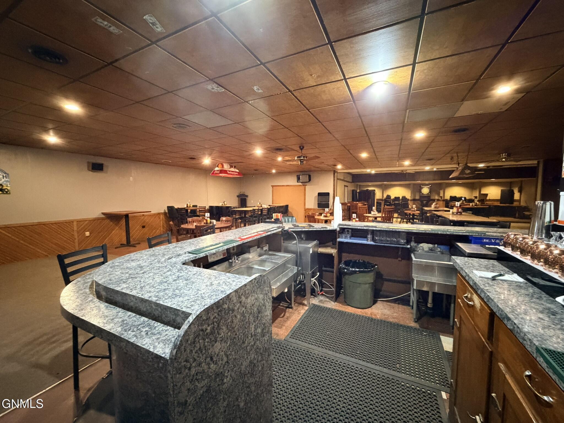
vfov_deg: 85.7
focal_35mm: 14
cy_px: 212
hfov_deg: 102.1
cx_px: 282
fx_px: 228
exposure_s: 1/40
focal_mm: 2.22
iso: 1000
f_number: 2.2
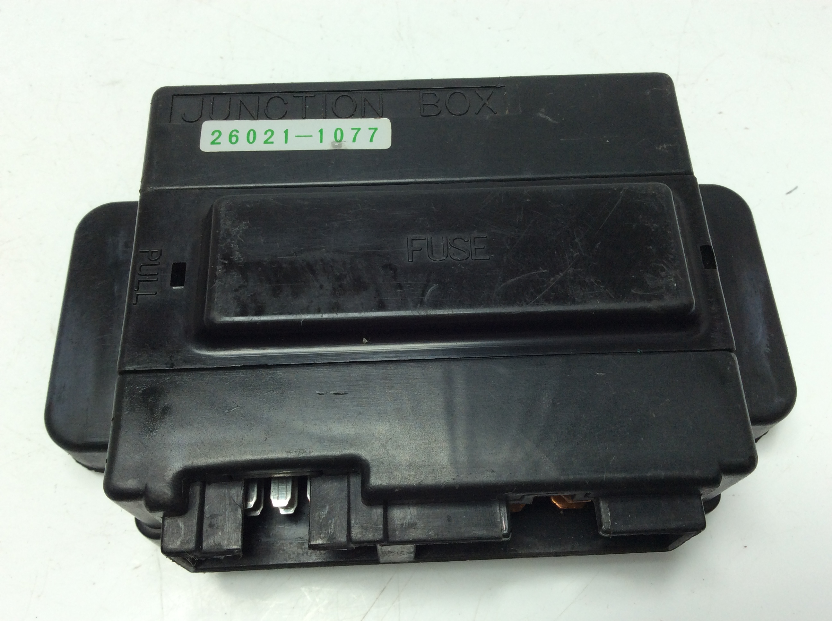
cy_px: 310
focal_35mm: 32
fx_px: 768
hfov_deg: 56.9
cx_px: 416
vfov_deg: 44.1
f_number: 2.4
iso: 32
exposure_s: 1/282
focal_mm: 3.3
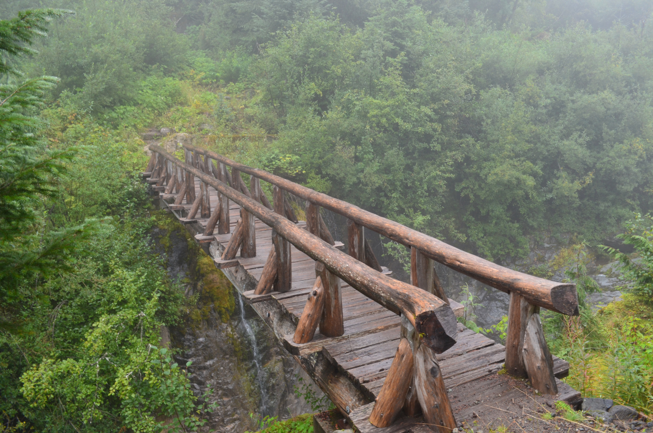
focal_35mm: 27
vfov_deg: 47.7
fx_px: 489
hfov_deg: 67.5
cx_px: 326
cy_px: 216
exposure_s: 1/15
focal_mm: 18
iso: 400
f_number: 8
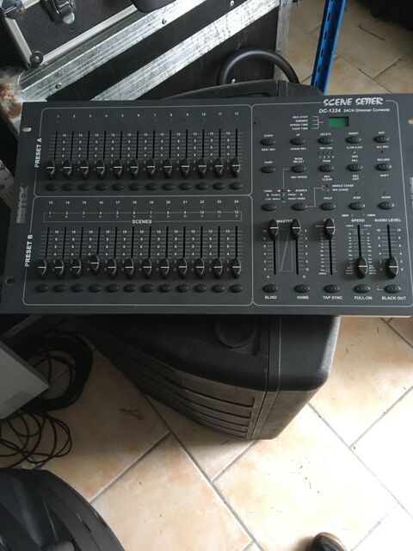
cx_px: 206
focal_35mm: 29
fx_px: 461
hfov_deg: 48.2
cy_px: 276
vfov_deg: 61.7
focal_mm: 4.15
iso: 200
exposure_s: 1/25
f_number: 2.2
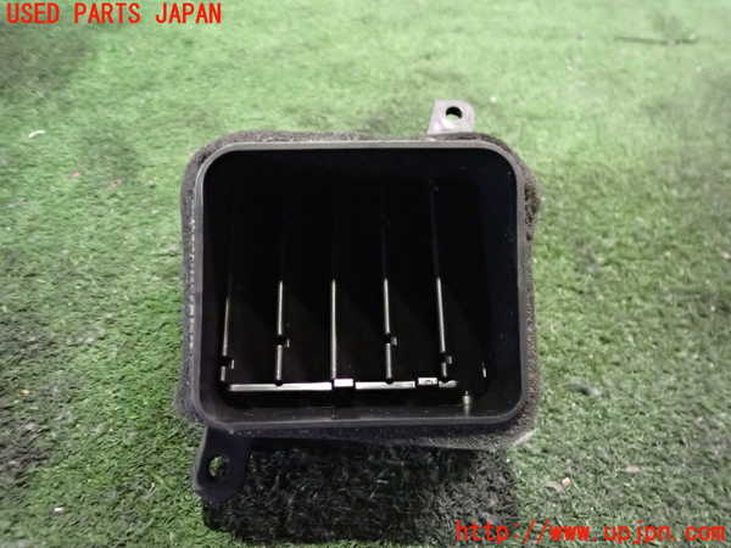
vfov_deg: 46.8
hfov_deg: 60.0
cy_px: 274
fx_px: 634
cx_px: 366
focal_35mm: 30
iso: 4000
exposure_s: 1/60
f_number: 2.3
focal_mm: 5.4
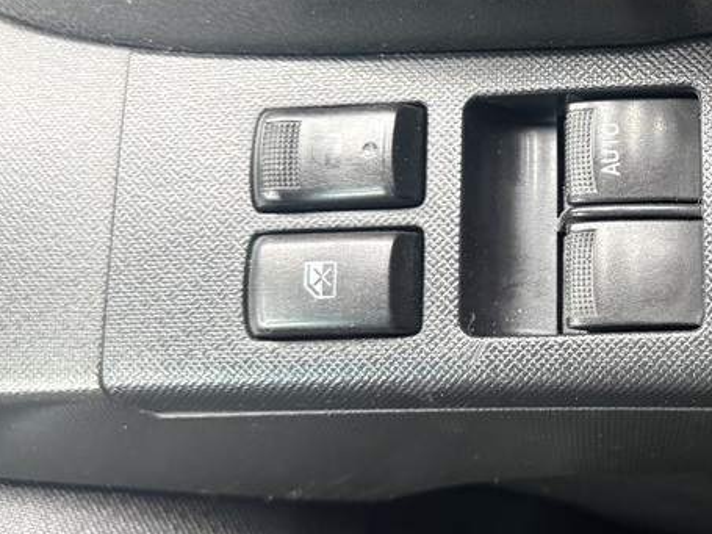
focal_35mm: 54
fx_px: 1110
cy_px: 208
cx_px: 690
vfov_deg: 27.0
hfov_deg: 33.0
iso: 800
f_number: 1.78
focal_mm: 6.76
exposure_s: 1/50
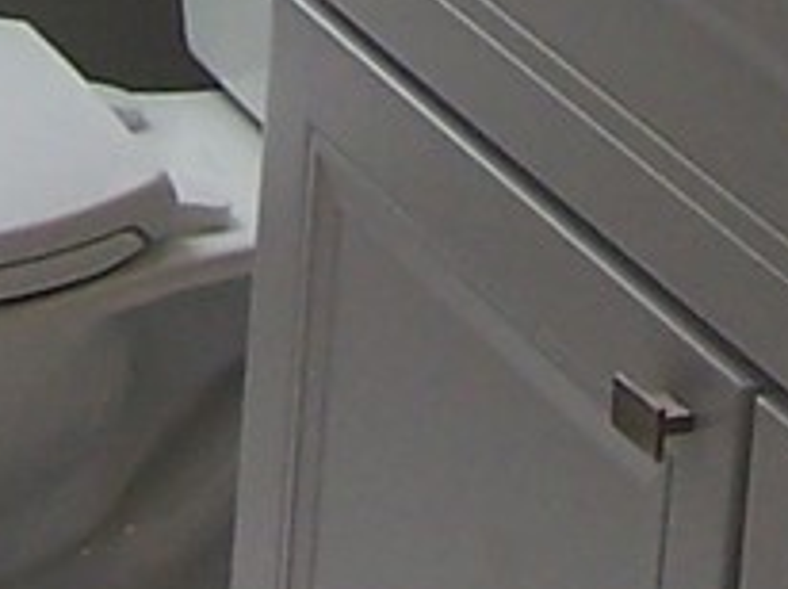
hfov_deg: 7.5
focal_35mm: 266
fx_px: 6048
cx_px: 413
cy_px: -1205
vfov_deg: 5.3
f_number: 2.8
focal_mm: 6.3
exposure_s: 1/60
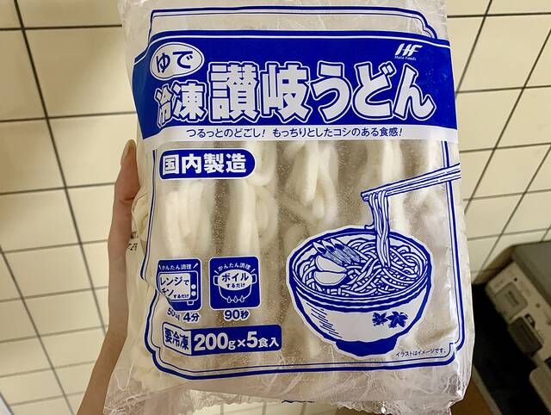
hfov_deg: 67.2
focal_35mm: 26
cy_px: 208
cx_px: 276
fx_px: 414
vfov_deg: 53.2
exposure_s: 1/60
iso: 320
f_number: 1.8
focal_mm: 4.25
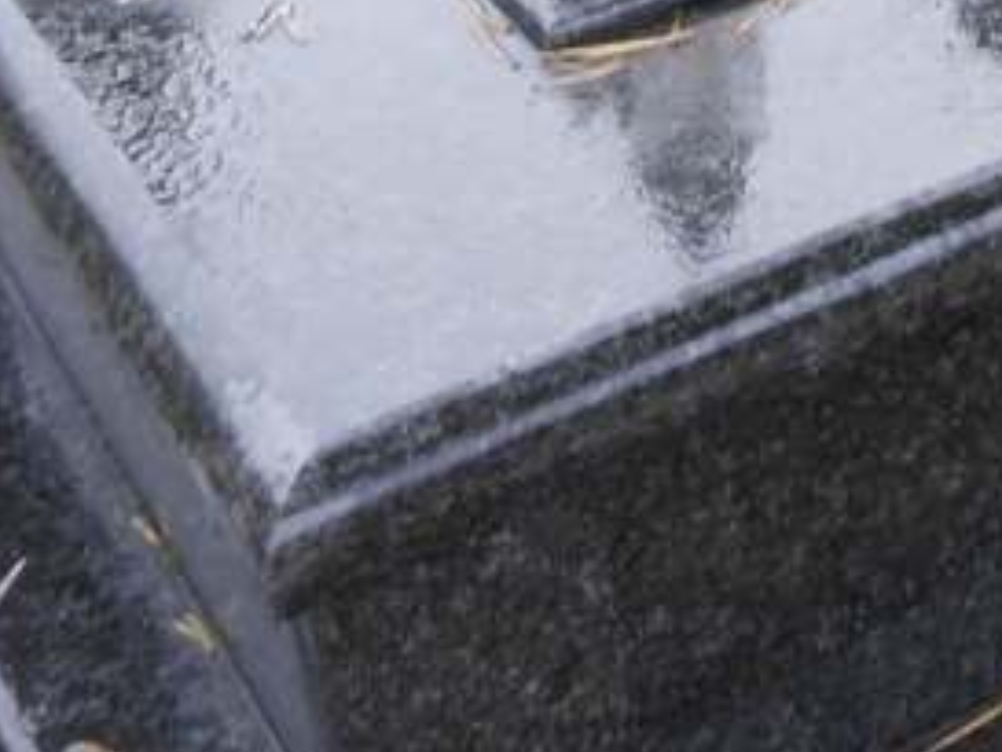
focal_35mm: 105
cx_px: 1611
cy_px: -627
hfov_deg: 16.6
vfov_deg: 12.7
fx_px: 3041
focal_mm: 4.9
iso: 80
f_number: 3.3
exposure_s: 1/60
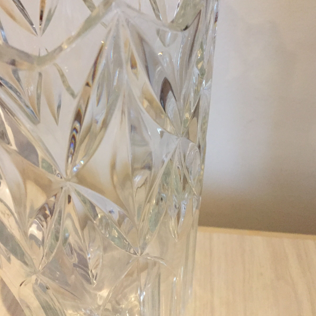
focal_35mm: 35
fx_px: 361
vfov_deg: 46.5
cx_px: 158
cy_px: 107
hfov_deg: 47.2
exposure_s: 1/25
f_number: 2.2
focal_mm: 4.15
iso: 250
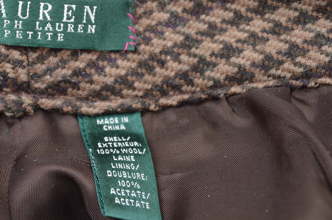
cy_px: 82
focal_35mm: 73
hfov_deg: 27.4
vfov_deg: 18.6
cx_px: 90
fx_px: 673
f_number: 5
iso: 200
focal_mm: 26
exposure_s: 1/100
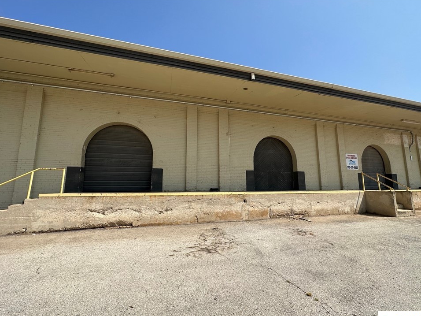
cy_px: 164
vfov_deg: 81.7
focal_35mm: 15
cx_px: 219
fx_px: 182
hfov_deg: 98.1
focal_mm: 2.22
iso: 50
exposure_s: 1/2451
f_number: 2.2
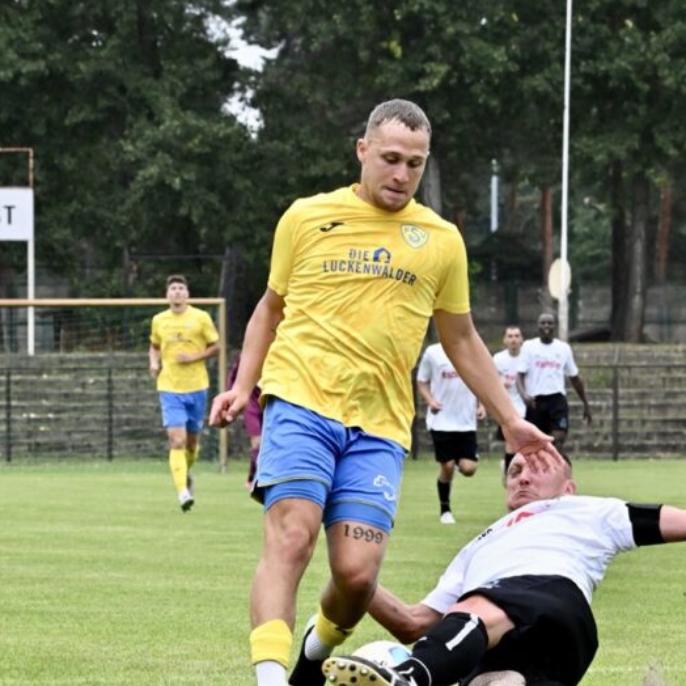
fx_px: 5022
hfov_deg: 7.8
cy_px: 428
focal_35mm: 224
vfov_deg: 7.8
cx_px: 467
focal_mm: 135
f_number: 9
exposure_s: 1/1600
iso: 2800
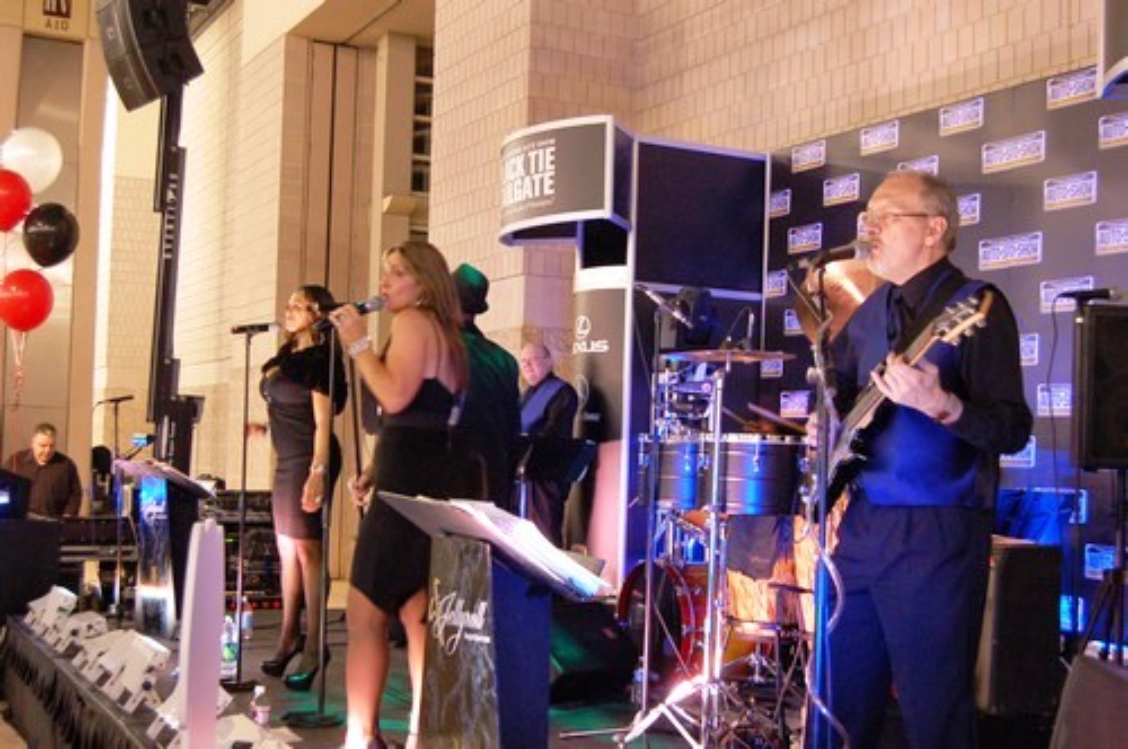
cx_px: 564
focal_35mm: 45
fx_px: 1408
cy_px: 374
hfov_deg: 43.7
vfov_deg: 29.8
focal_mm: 30
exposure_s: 1/25
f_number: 5
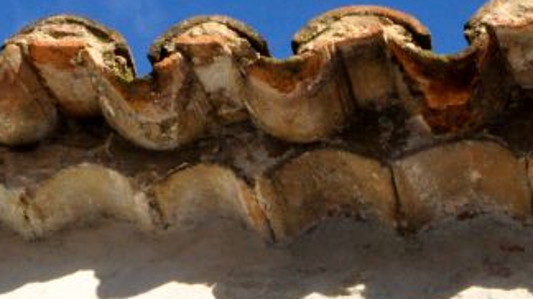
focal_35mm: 154
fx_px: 2171
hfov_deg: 13.7
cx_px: 589
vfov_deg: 7.8
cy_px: 421
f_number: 25
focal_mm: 31
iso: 1600
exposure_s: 1/200
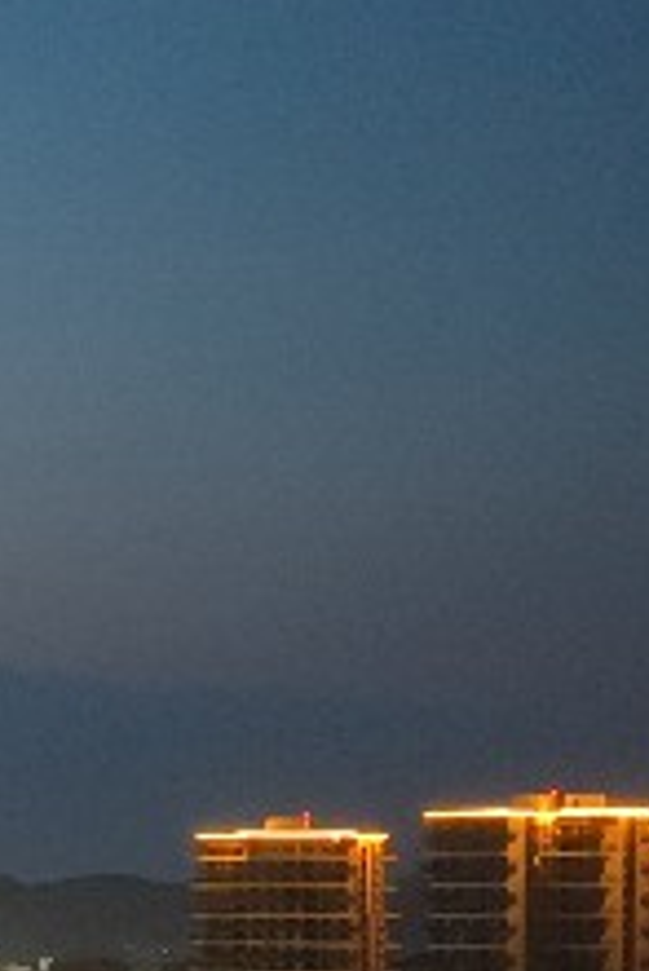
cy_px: 938
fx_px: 3132
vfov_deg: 17.3
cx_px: -570
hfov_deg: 11.0
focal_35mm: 116
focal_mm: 12.29
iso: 1180
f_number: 2.8
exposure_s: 1/5
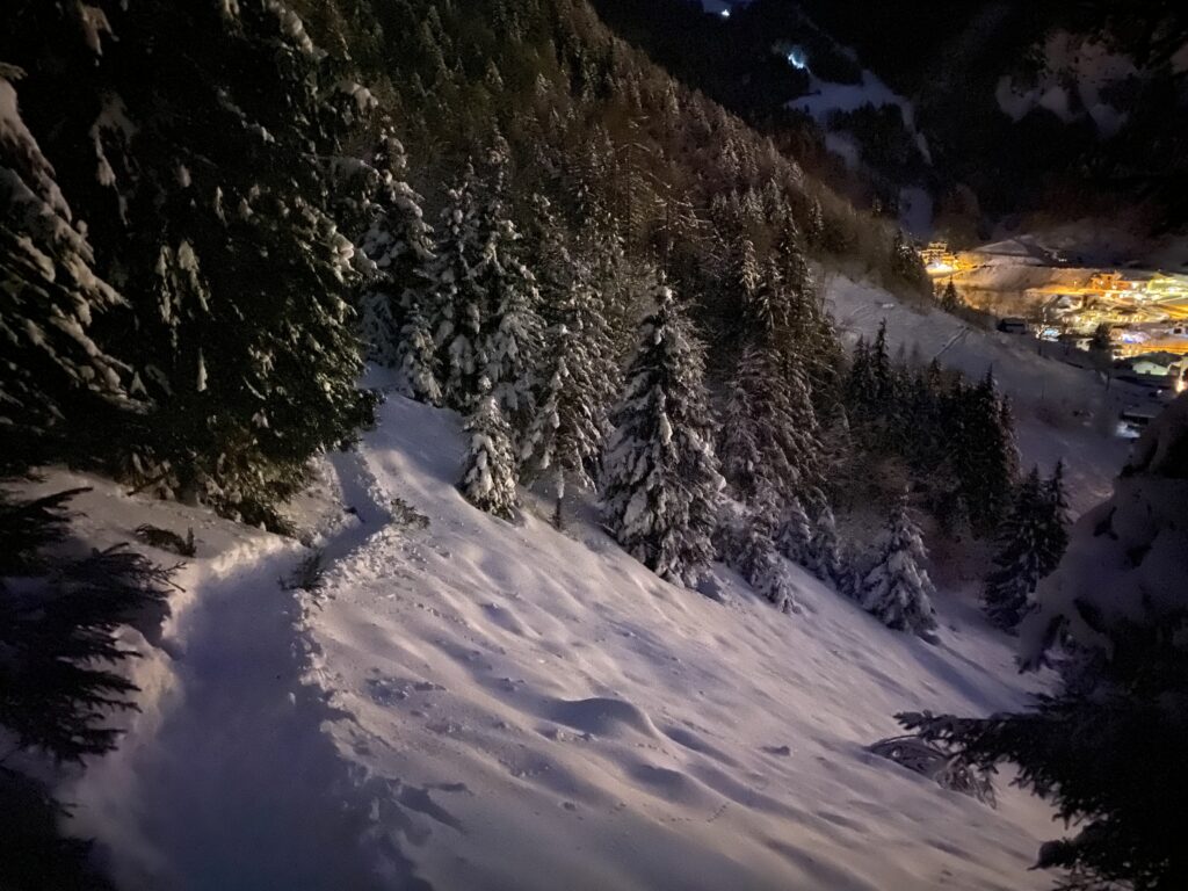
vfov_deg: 53.1
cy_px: 446
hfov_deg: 67.3
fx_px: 892
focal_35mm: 26
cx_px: 594
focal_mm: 4.25
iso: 8000
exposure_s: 1/2
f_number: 1.8
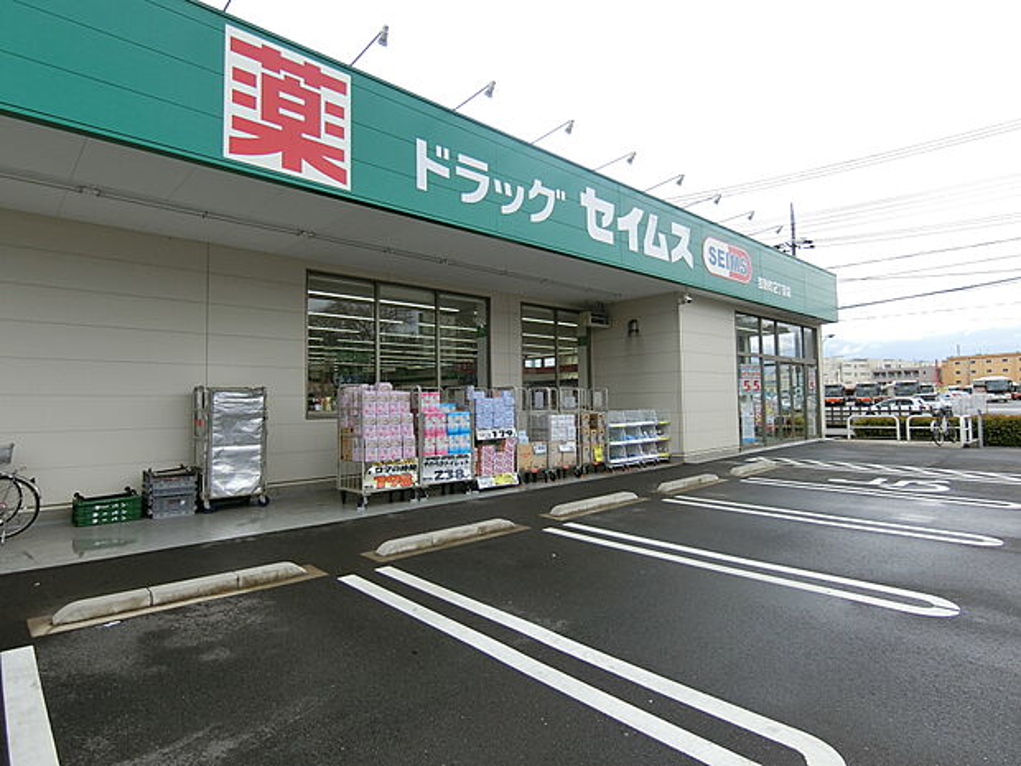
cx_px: 510
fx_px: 560
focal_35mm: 19
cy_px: 383
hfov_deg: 84.7
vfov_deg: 68.7
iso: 80
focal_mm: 4.06
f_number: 2.7
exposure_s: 1/1250
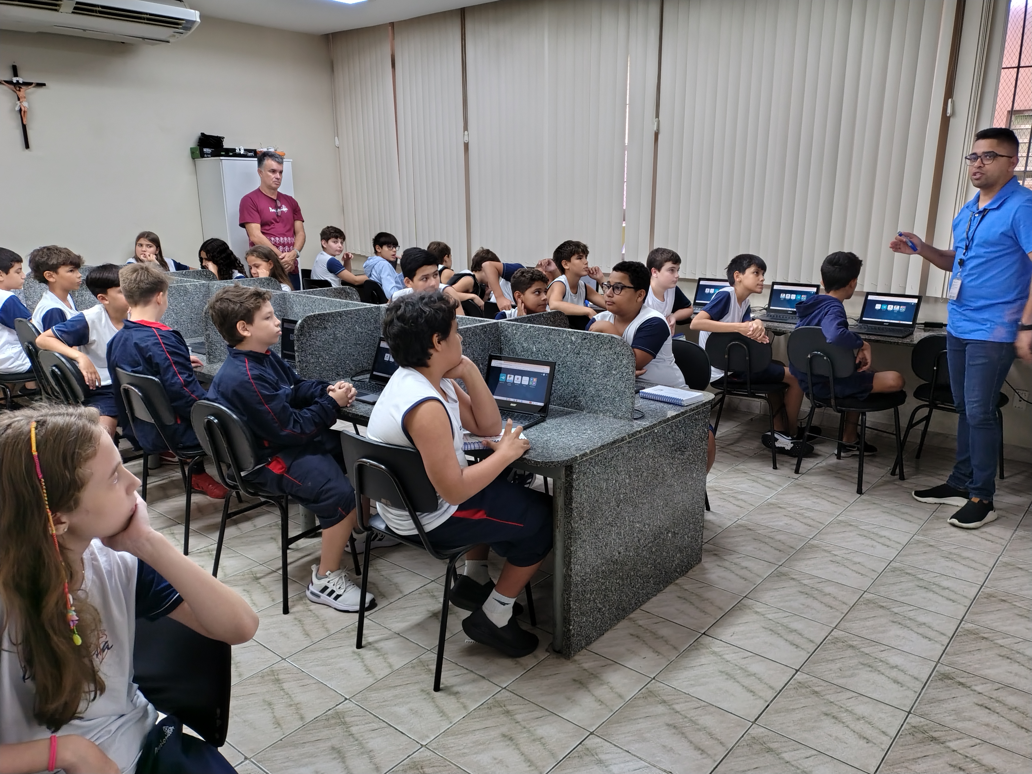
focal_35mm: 25
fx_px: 745
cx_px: 516
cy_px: 387
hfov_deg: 69.4
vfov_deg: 54.9
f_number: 1.7
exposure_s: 1/60
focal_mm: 4.71
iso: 1058
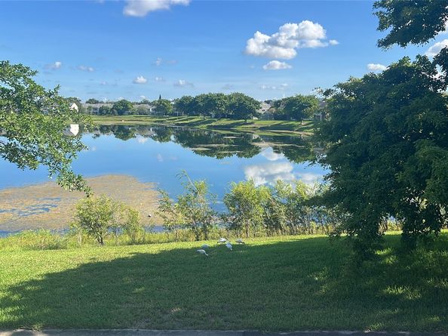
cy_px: 168
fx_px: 375
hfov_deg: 61.7
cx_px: 224
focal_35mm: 29
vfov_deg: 48.2
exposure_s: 1/2994
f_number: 1.5
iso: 50
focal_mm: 5.7
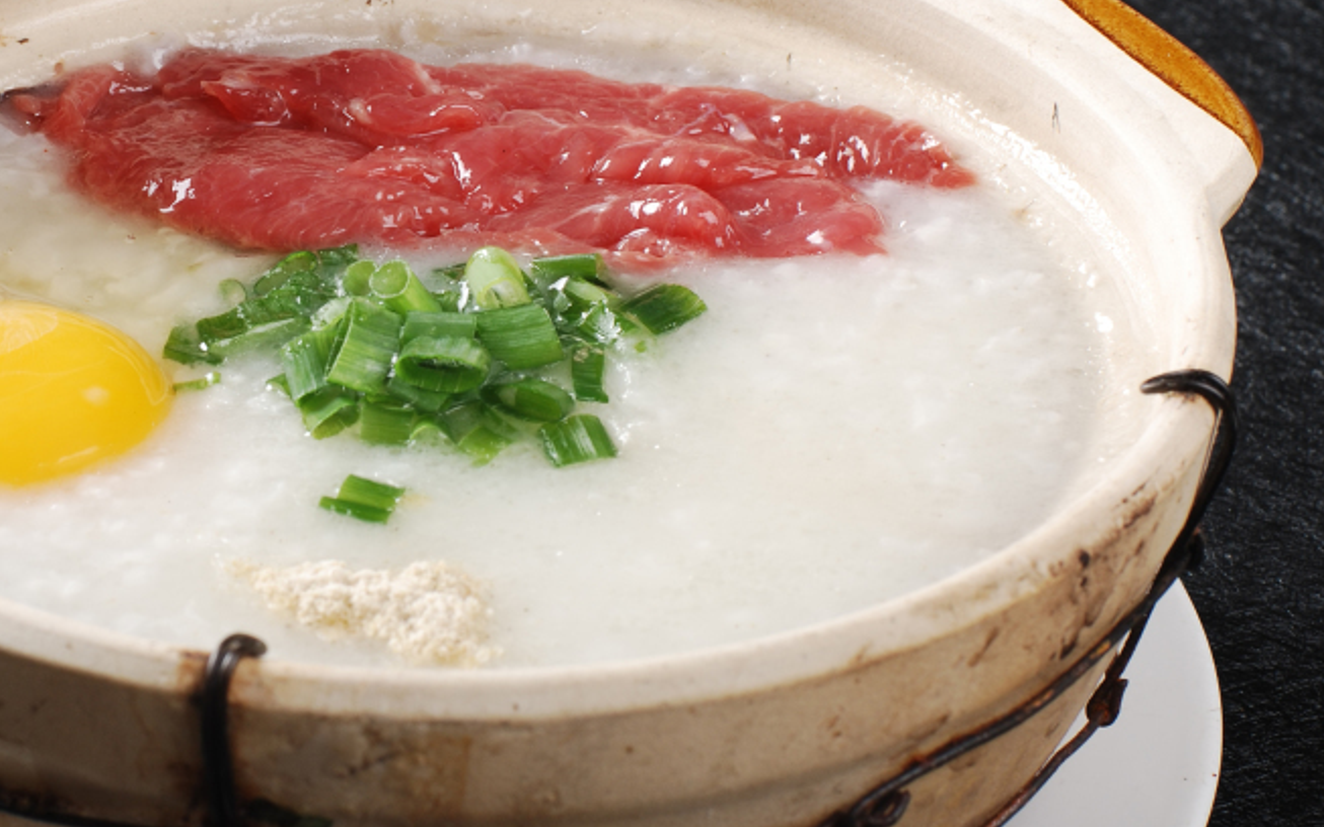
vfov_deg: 10.9
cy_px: 309
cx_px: 397
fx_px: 4330
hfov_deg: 17.3
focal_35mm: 120
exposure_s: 1/160
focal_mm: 50
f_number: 13
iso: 100
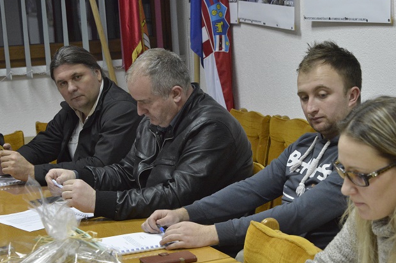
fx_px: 990
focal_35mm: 90
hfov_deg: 22.6
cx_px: 247
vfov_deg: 15.2
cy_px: 154
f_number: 5.6
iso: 6400
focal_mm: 68
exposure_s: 1/125
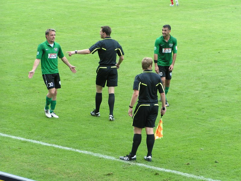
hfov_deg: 12.0
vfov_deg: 9.1
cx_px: 120
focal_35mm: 164
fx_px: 1142
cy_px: 90
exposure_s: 1/160
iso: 50
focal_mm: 25.1
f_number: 4.5
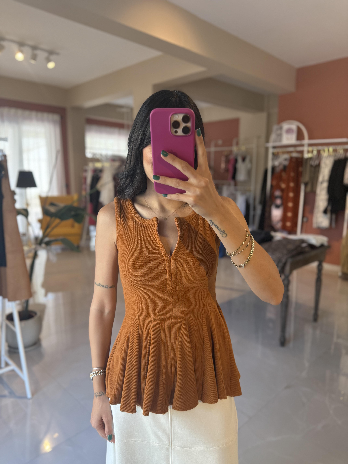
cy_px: 232
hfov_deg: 56.8
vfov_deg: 71.6
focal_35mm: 24
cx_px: 174
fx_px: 322
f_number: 1.78
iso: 200
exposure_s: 1/222
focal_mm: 6.76
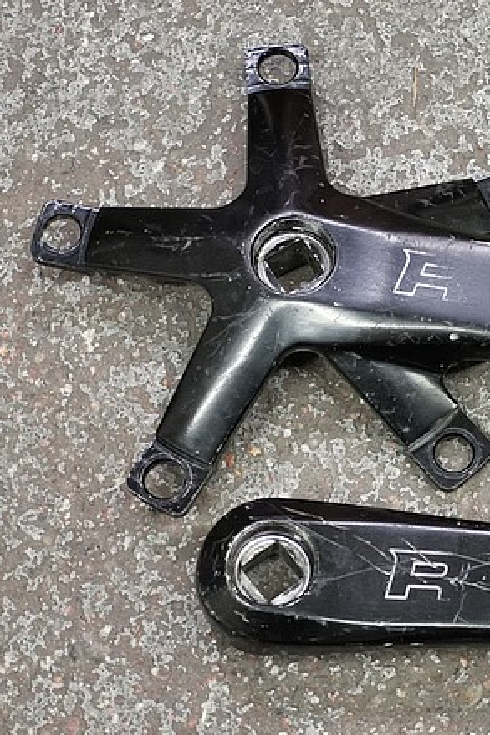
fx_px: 2350
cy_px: 362
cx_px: 483
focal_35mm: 115
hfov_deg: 11.8
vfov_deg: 17.8
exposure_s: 1/33.3
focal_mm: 7.48
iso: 400
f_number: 2.4
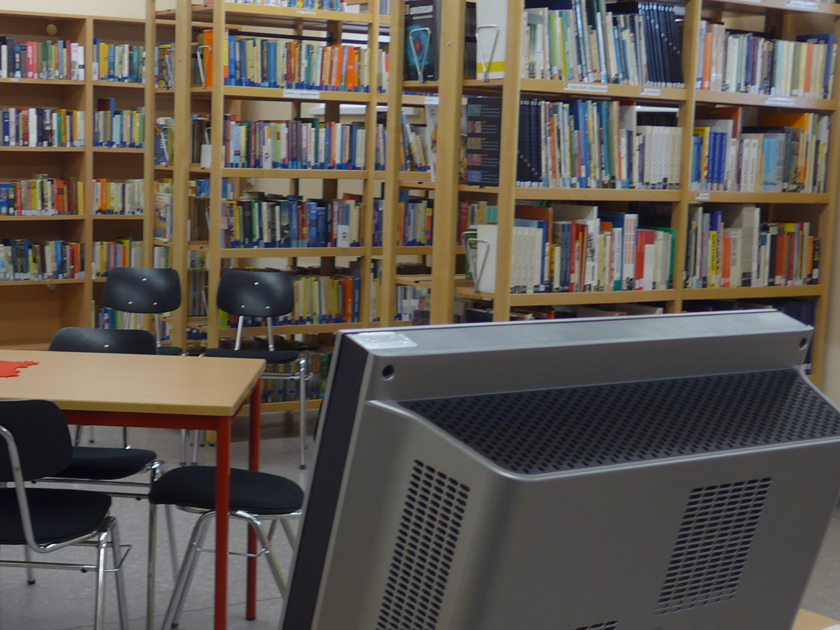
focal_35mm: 63
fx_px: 1529
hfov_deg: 30.6
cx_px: 340
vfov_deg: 23.1
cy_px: 444
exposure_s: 1/60
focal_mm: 6
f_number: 2
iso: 100
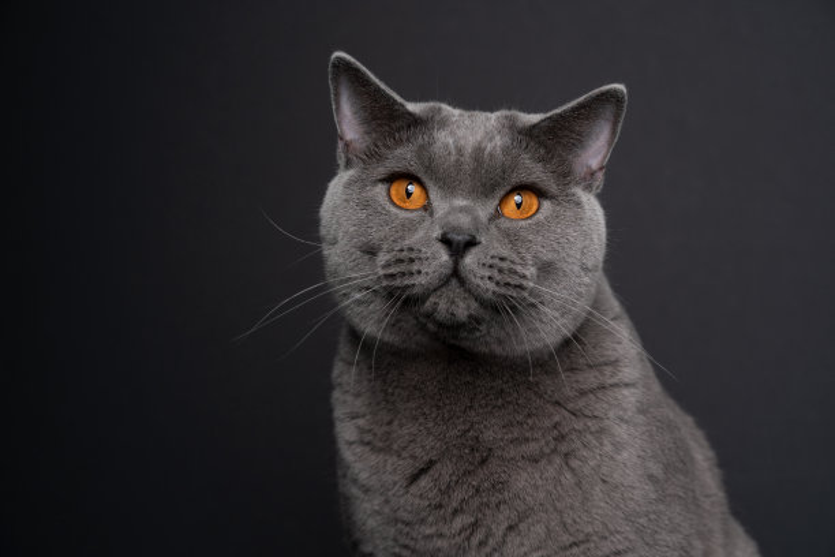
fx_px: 2087
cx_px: 418
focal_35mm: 90
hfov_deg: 22.6
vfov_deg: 15.2
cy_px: 278
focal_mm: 90
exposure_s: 1/200
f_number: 8
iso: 160
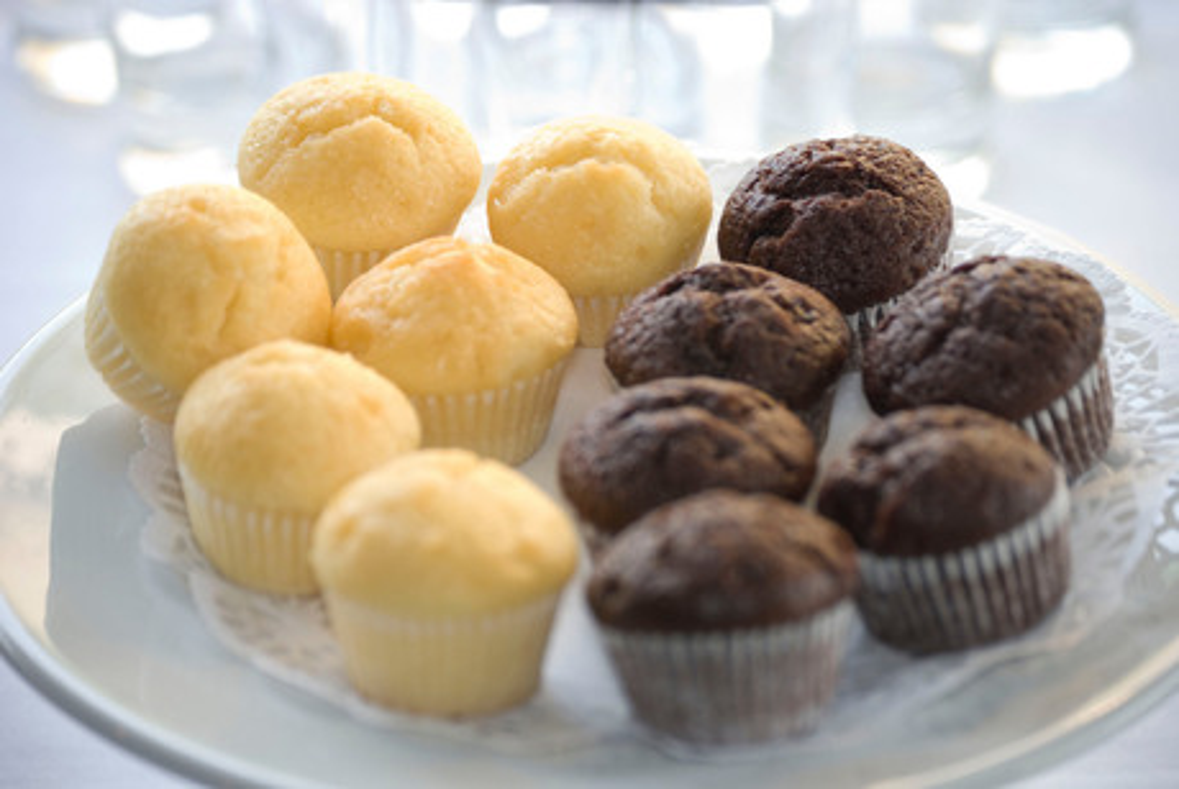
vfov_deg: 13.1
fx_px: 3443
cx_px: 590
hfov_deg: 19.4
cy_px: 394
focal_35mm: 105
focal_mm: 70
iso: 400
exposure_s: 1/100
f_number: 4.5
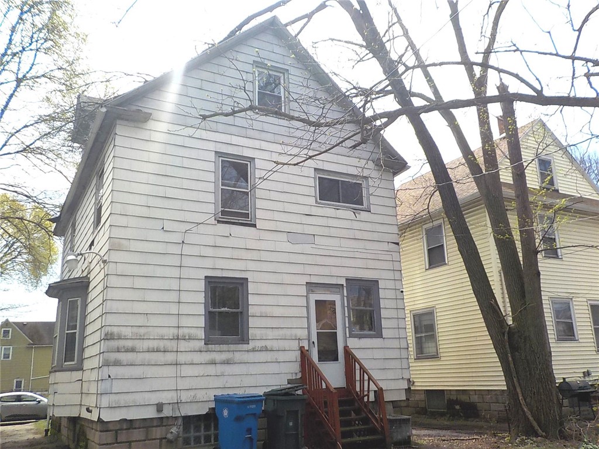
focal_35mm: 30
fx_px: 519
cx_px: 300
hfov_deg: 60.0
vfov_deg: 46.8
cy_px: 224
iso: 125
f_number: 3.3
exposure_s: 1/1250
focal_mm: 4.1
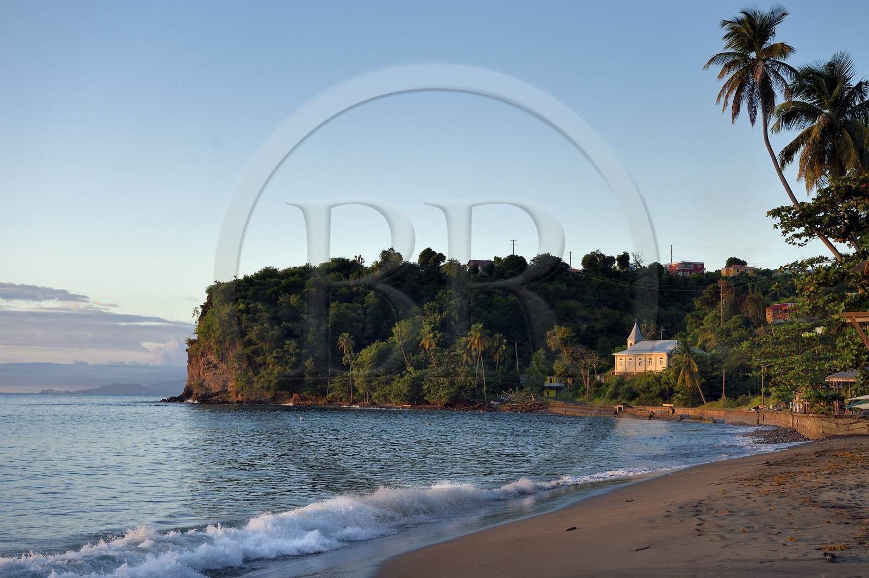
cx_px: 434
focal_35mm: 55
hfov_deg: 36.3
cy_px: 289
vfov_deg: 24.6
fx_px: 1327
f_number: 7.1
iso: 400
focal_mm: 55
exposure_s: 1/250
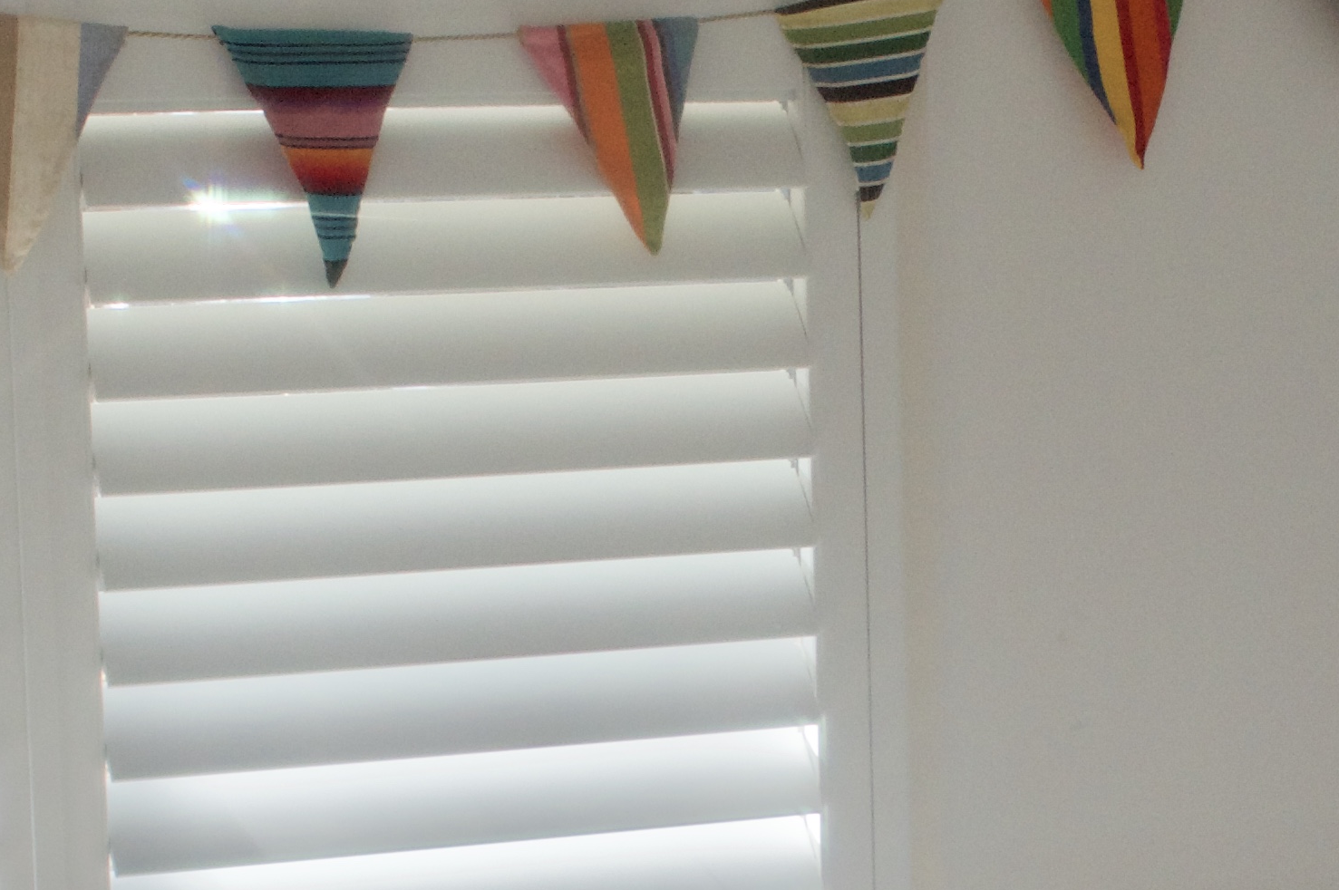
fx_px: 4088
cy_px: 808
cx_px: 789
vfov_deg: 12.3
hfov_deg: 18.6
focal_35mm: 110
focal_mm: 18
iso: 220
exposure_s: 1/125
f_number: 5.6
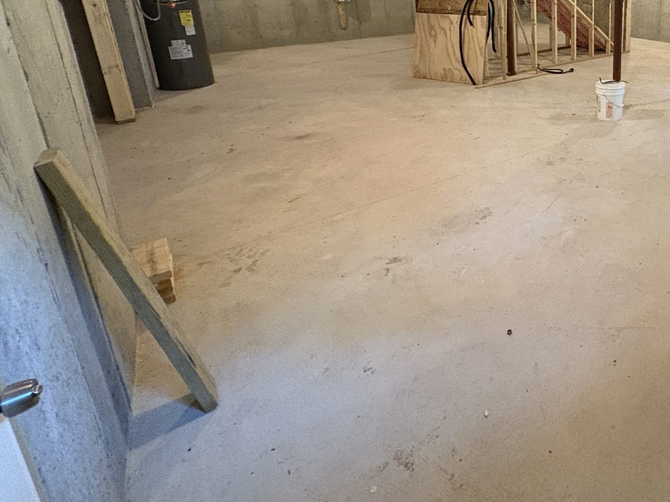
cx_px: 574
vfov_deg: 52.2
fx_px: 464
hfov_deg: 62.7
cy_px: 82
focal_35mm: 24
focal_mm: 2.22
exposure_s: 1/60
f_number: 2.2
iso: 800
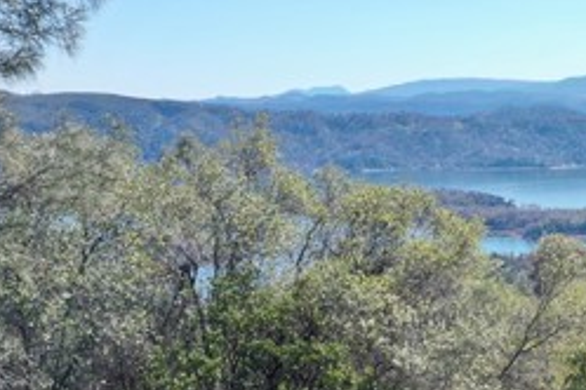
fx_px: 1172
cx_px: 614
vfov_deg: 18.9
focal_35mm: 72
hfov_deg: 26.3
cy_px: 161
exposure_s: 1/120
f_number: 10
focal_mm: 10.26
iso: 100
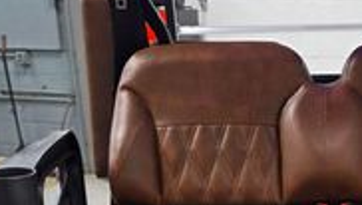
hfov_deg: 23.5
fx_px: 846
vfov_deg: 13.0
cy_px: 318
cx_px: 326
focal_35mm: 88
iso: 160
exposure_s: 1/120
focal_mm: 6.3
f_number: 1.7
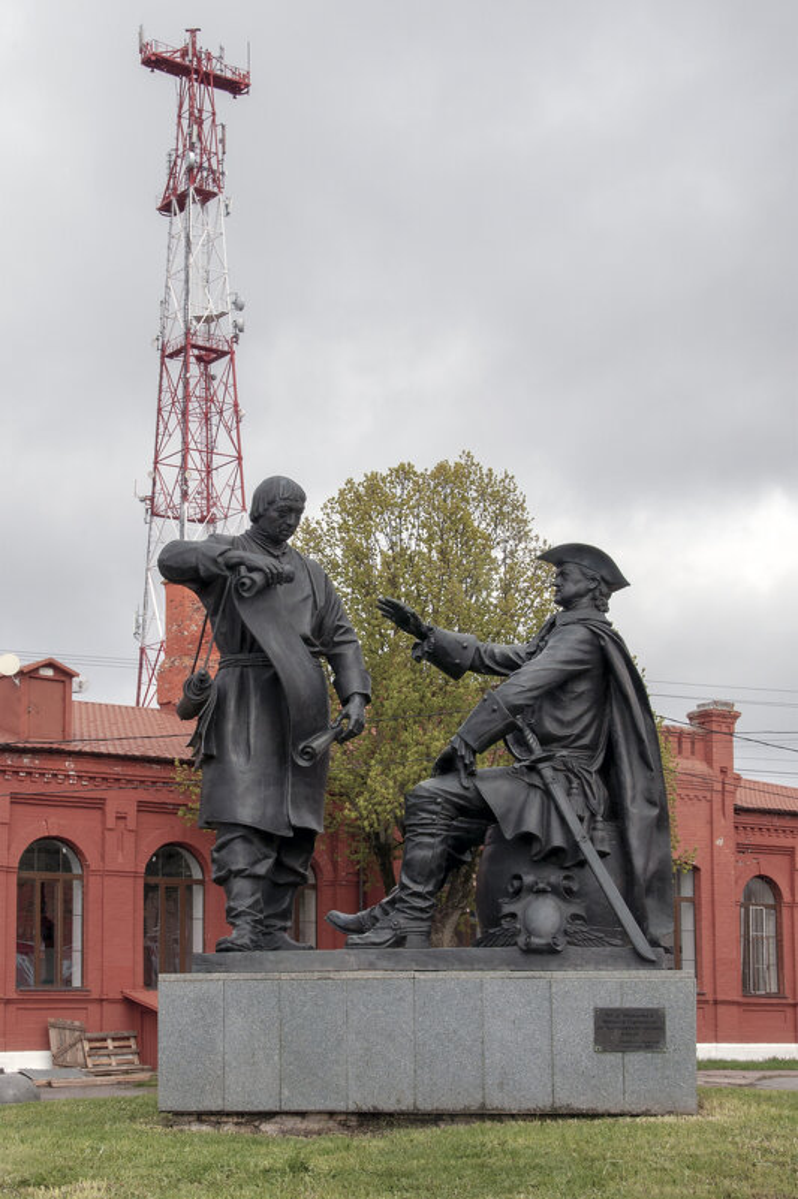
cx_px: 399
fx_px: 1598
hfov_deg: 28.0
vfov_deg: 41.1
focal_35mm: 48
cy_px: 600
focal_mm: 32
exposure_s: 1/200
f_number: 22
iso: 640
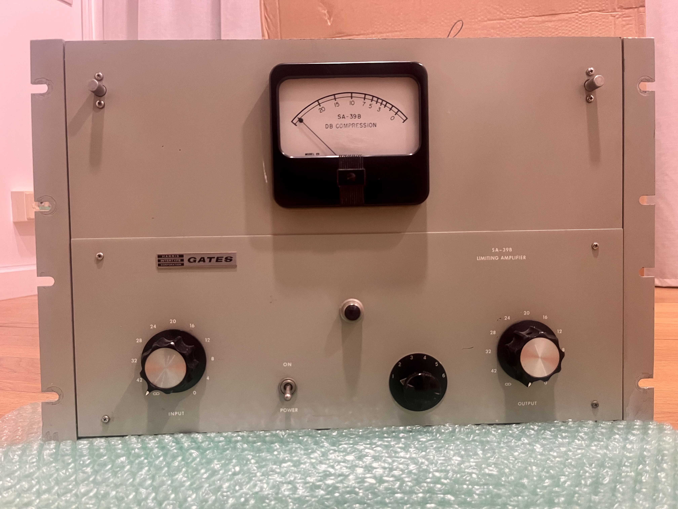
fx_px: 509
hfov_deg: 67.3
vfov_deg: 53.1
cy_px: 254
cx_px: 339
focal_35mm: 26
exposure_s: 1/33
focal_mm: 5.1
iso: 400
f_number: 1.6
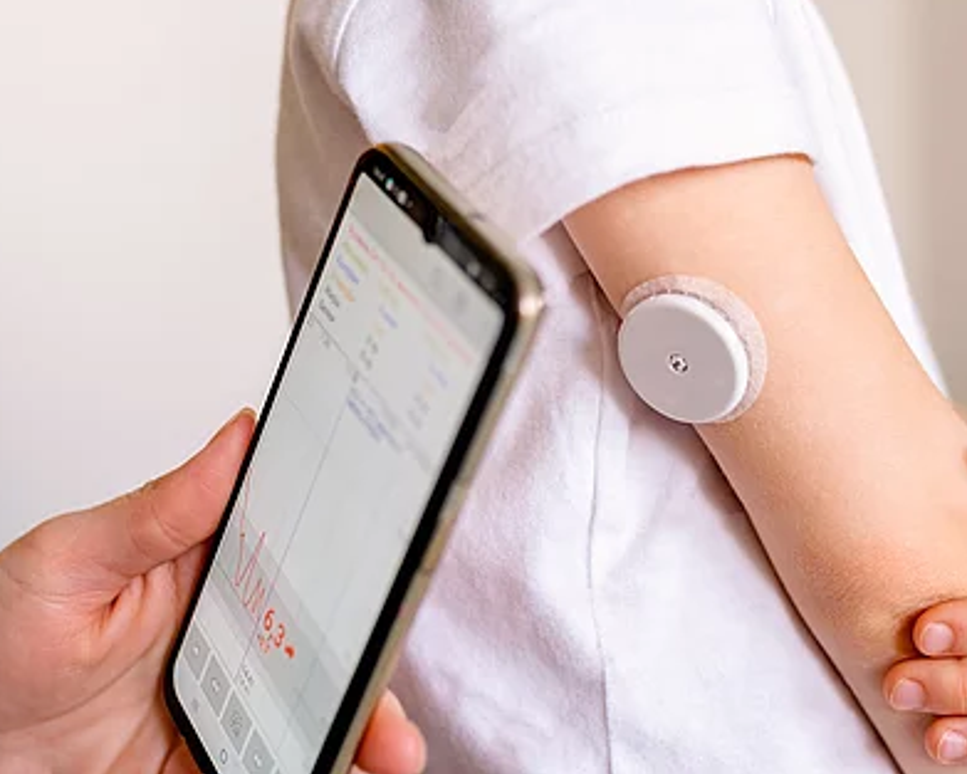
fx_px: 1746
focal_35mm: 61
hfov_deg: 30.9
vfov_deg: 25.0
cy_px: 381
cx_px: 517
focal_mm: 35
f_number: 2.2
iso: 400
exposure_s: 1/160
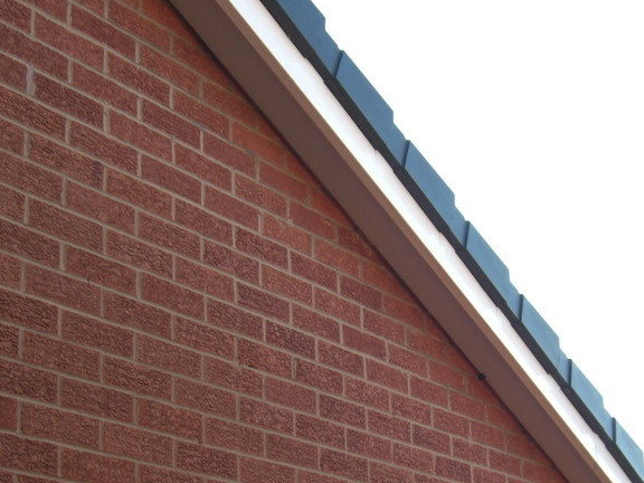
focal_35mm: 66
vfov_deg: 21.9
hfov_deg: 29.3
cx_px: 407
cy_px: 414
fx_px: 1228
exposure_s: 1/100
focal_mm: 7.9
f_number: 2.8
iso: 80
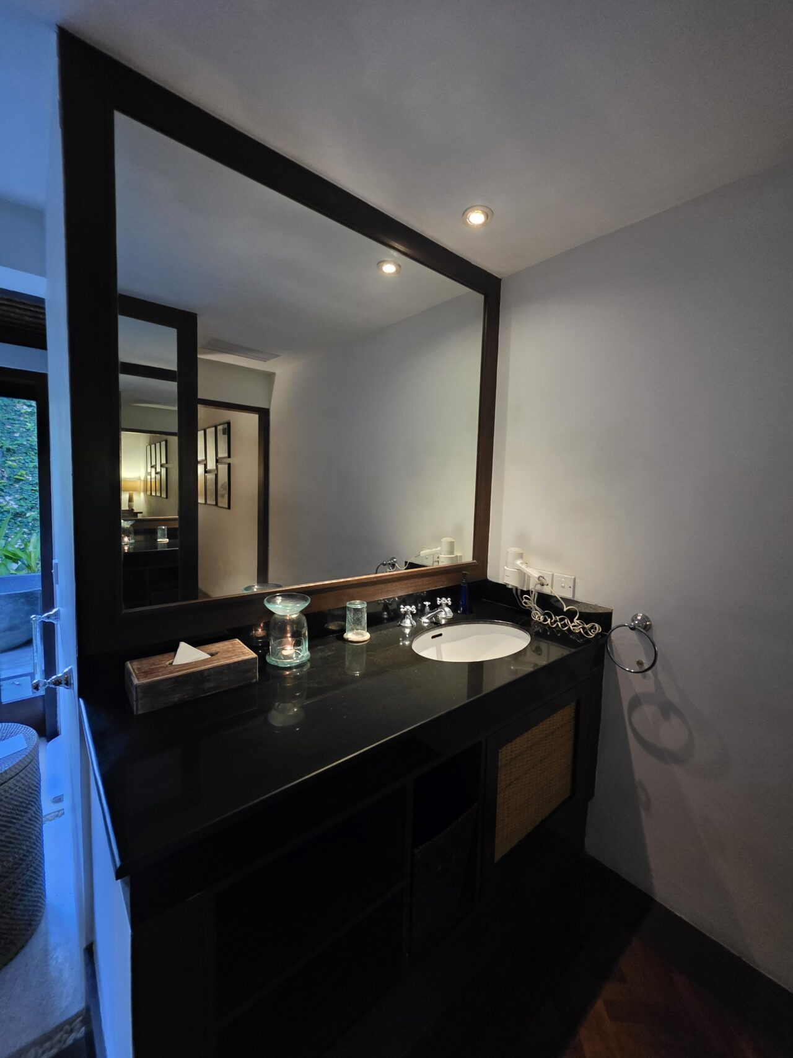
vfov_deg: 106.2
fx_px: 397
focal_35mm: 13
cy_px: 529
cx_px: 396
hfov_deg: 89.9
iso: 1000
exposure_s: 1/50
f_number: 1.9
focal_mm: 2.2
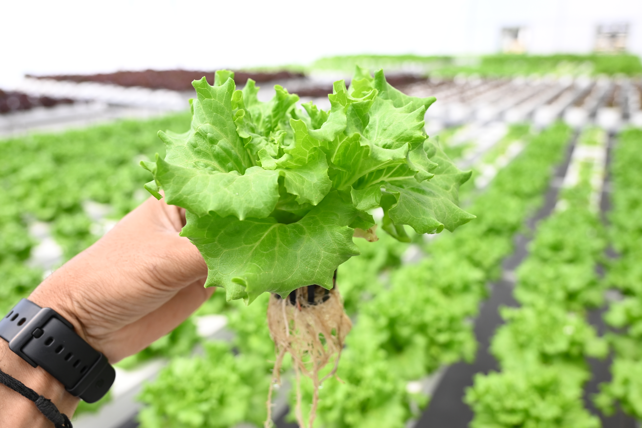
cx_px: 321
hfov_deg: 61.9
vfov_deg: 43.6
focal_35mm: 30
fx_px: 535
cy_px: 214
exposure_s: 1/640
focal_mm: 30
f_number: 5
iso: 640
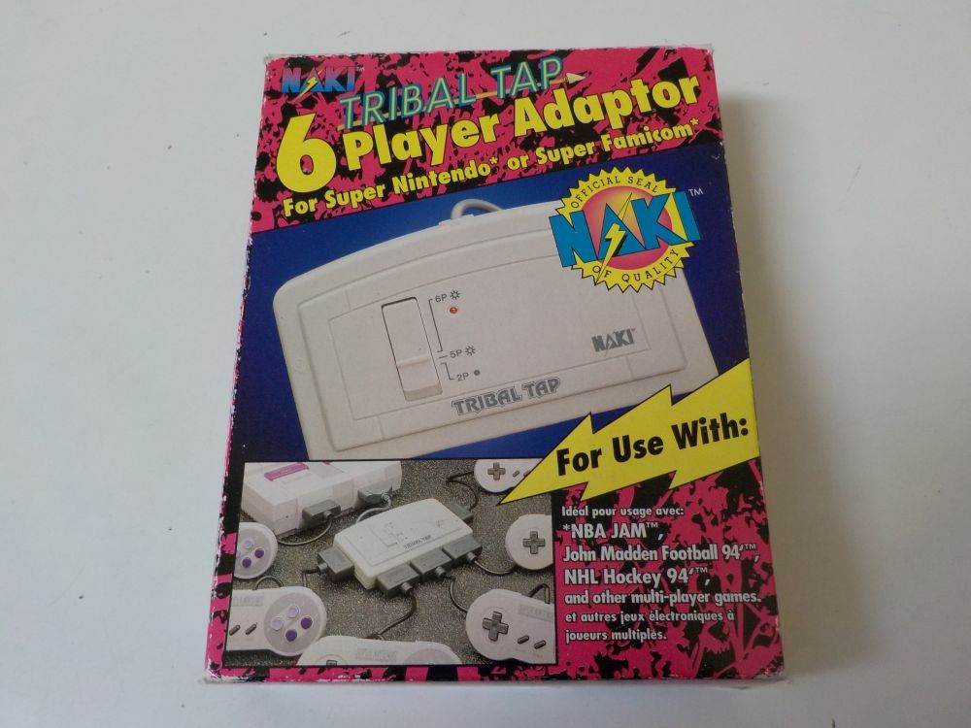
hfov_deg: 60.0
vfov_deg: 46.8
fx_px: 842
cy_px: 364
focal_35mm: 30
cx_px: 486
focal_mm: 4.1
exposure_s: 1/30
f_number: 3.3
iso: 180
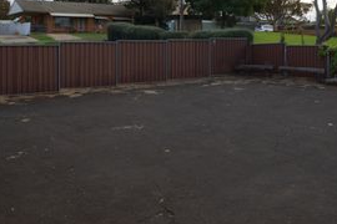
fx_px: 440
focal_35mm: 47
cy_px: 32
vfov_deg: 27.8
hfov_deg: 41.3
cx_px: 228
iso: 100
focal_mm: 18
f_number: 9
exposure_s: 1/100
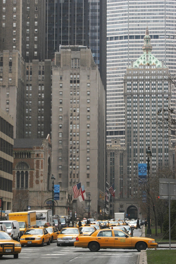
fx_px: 770
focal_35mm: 105
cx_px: 88
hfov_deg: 13.0
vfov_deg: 19.5
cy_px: 132
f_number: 8
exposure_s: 1/250
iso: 200
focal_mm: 70
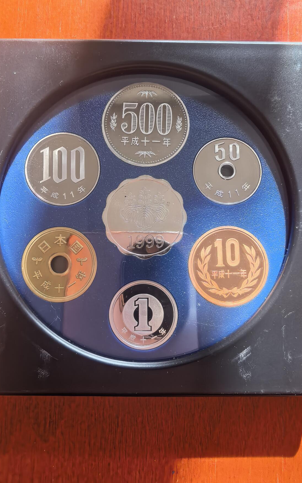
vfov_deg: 70.4
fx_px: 342
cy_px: 240
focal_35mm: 26
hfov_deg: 47.6
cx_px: 142
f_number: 2.2
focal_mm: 1.68
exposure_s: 1/141
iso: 50
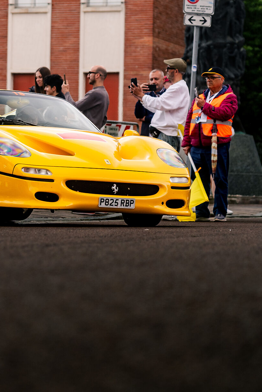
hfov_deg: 9.3
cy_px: 133
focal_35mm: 147
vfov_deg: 13.9
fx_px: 1605
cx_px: 42
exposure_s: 1/250
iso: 250
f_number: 2.8
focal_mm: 75
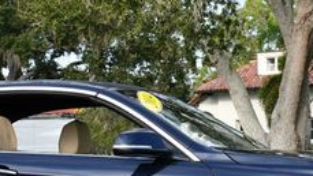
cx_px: 131
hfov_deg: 17.4
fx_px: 1021
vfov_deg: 9.9
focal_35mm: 123
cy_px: 94
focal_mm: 21
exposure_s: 1/250
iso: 200
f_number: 7.1
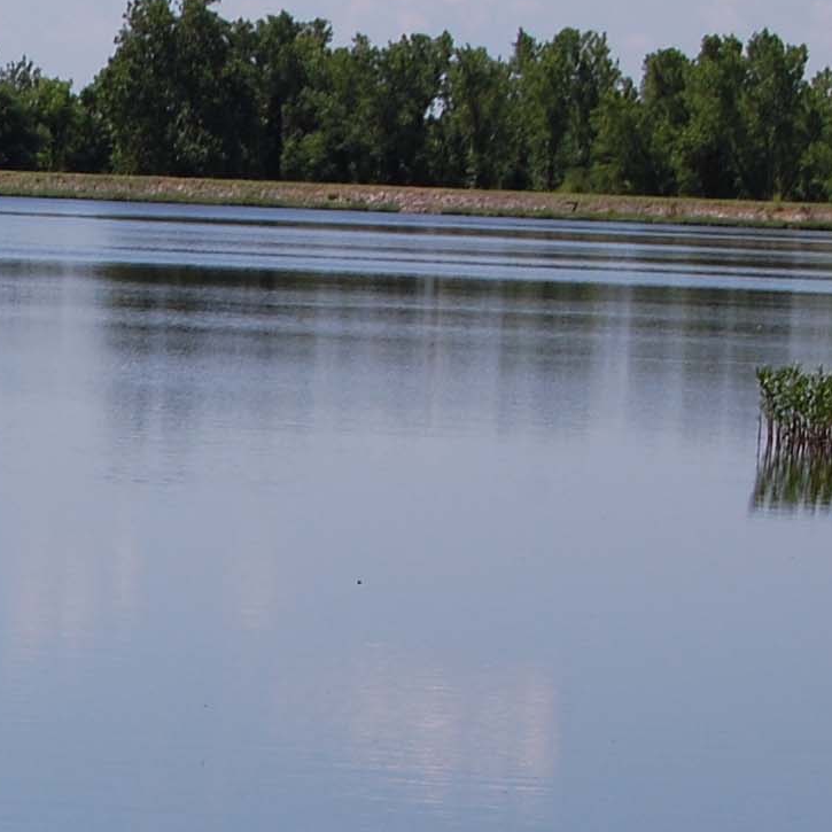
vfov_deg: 6.0
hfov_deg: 5.9
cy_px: 860
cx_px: -604
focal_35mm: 291
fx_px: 7907
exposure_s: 1/400
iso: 200
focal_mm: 55
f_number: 10
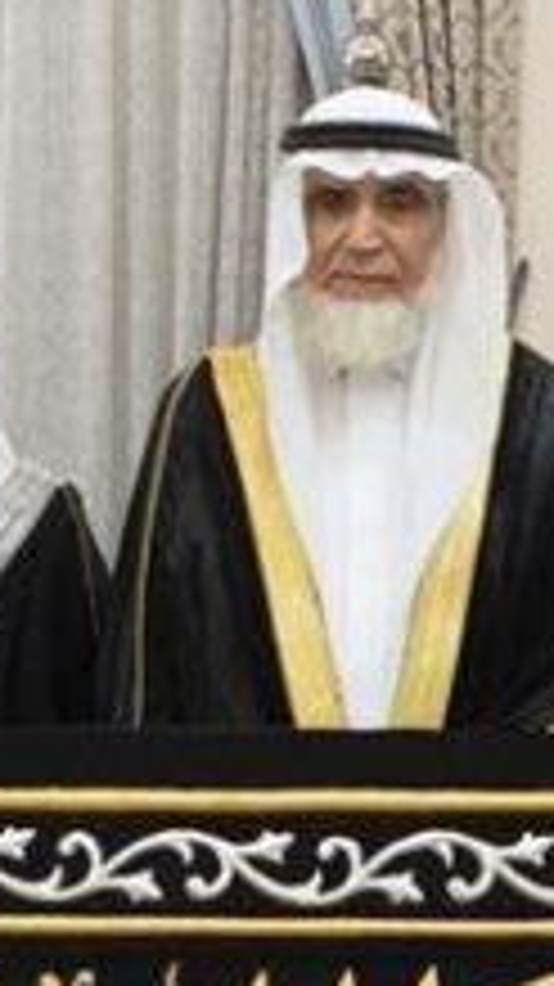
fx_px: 4602
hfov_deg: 6.8
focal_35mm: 176
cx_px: 869
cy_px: 452
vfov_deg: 12.2
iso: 2000
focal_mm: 24
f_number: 3.5
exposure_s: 1/160
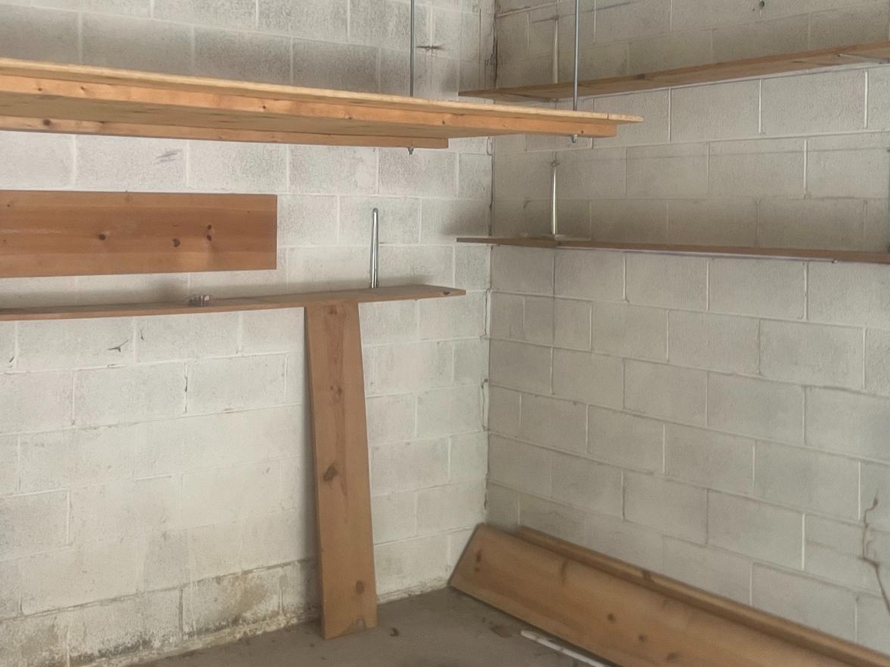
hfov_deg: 42.0
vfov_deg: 31.9
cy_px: 217
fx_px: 1157
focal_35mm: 45
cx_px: 483
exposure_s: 1/60
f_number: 1.5
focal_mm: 5.7
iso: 80
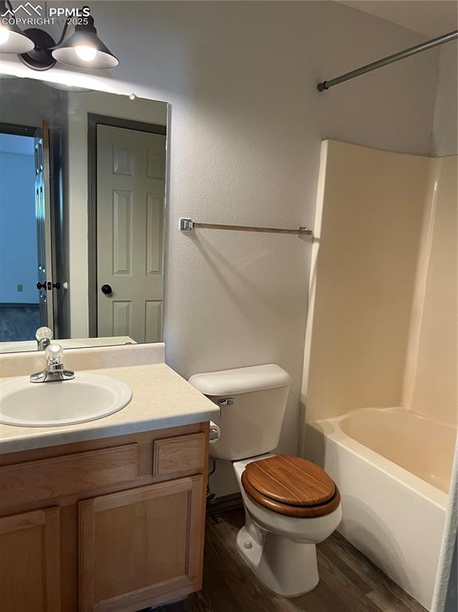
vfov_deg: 67.3
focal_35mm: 26
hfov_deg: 53.0
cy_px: 306
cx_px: 229
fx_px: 459
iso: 160
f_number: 1.6
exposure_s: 1/60
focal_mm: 5.1
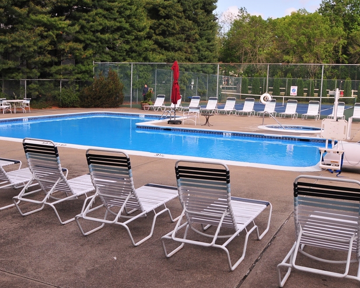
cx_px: 157
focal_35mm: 42
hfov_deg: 43.7
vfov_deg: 35.7
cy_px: 142
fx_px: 447
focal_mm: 24
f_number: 11
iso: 400
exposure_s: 1/250
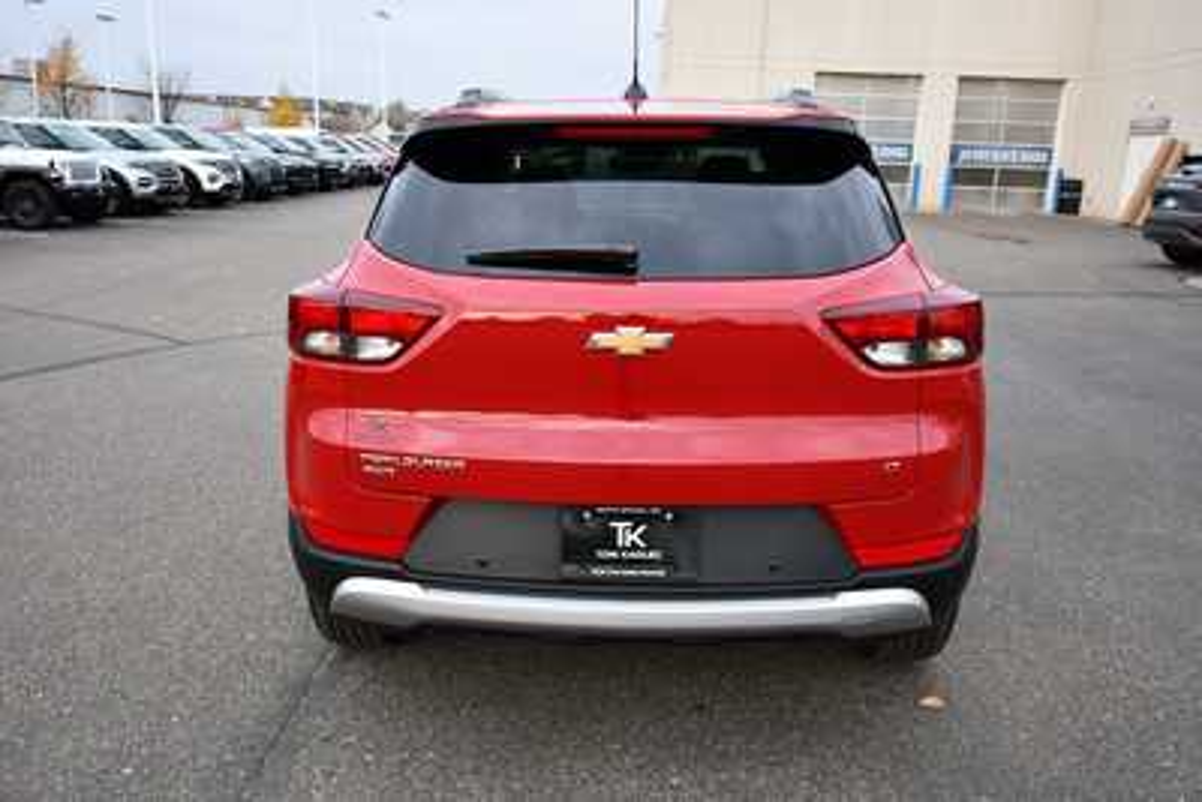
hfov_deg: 61.9
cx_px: 601
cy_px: 401
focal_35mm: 30
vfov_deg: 43.6
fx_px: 1002
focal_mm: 20
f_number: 5.6
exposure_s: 1/250
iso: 560
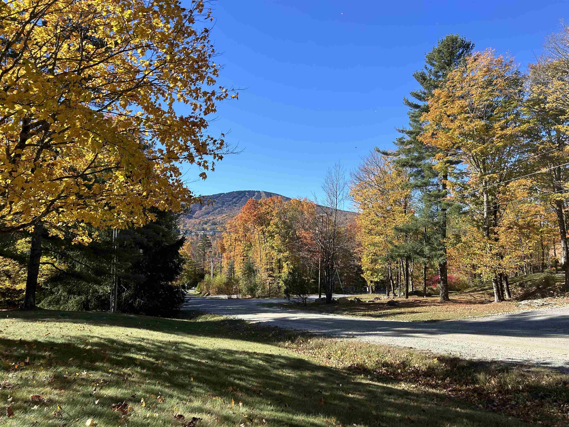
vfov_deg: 53.1
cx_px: 284
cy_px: 214
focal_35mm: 26
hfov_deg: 67.3
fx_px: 427
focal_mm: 5.7
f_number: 1.5
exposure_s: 1/2008
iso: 50
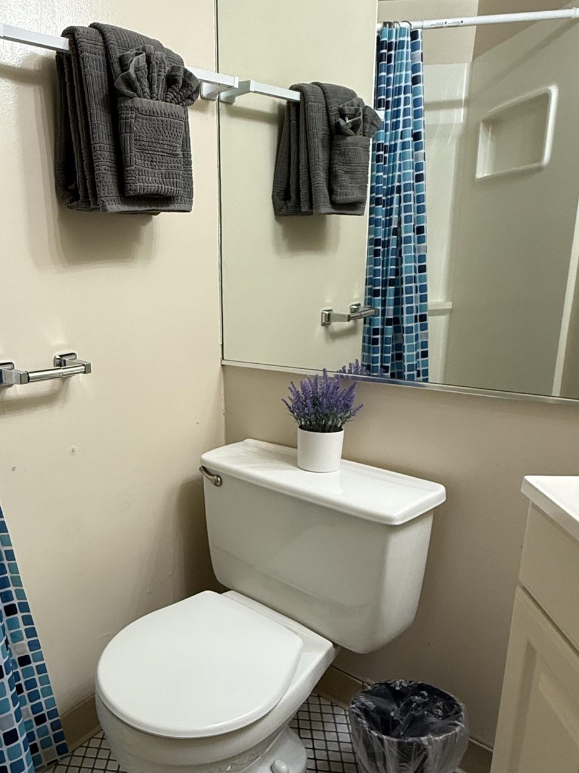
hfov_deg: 50.4
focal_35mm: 26
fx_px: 580
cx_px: 132
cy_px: 427
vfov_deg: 67.1
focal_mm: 2.22
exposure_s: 1/120
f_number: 2.2
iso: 250
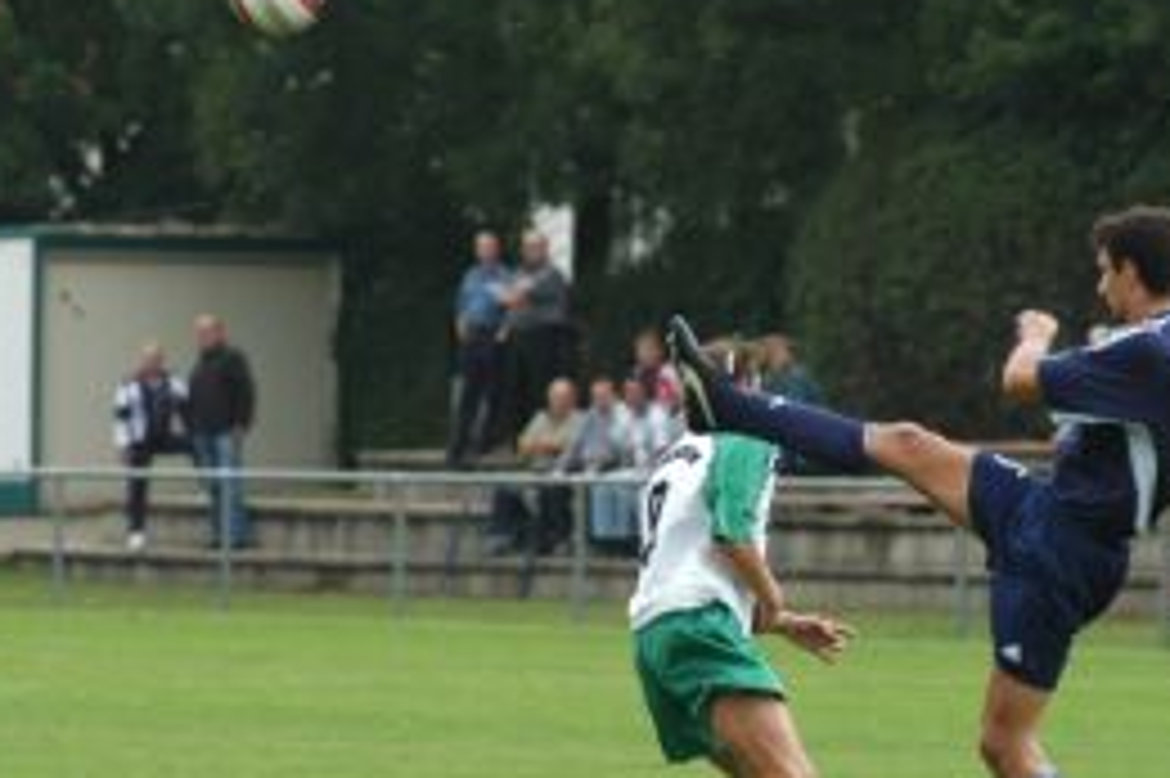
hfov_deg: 4.5
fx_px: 15005
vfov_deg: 3.0
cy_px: 549
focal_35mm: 462
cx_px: 698
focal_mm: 200
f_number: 5
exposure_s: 1/350
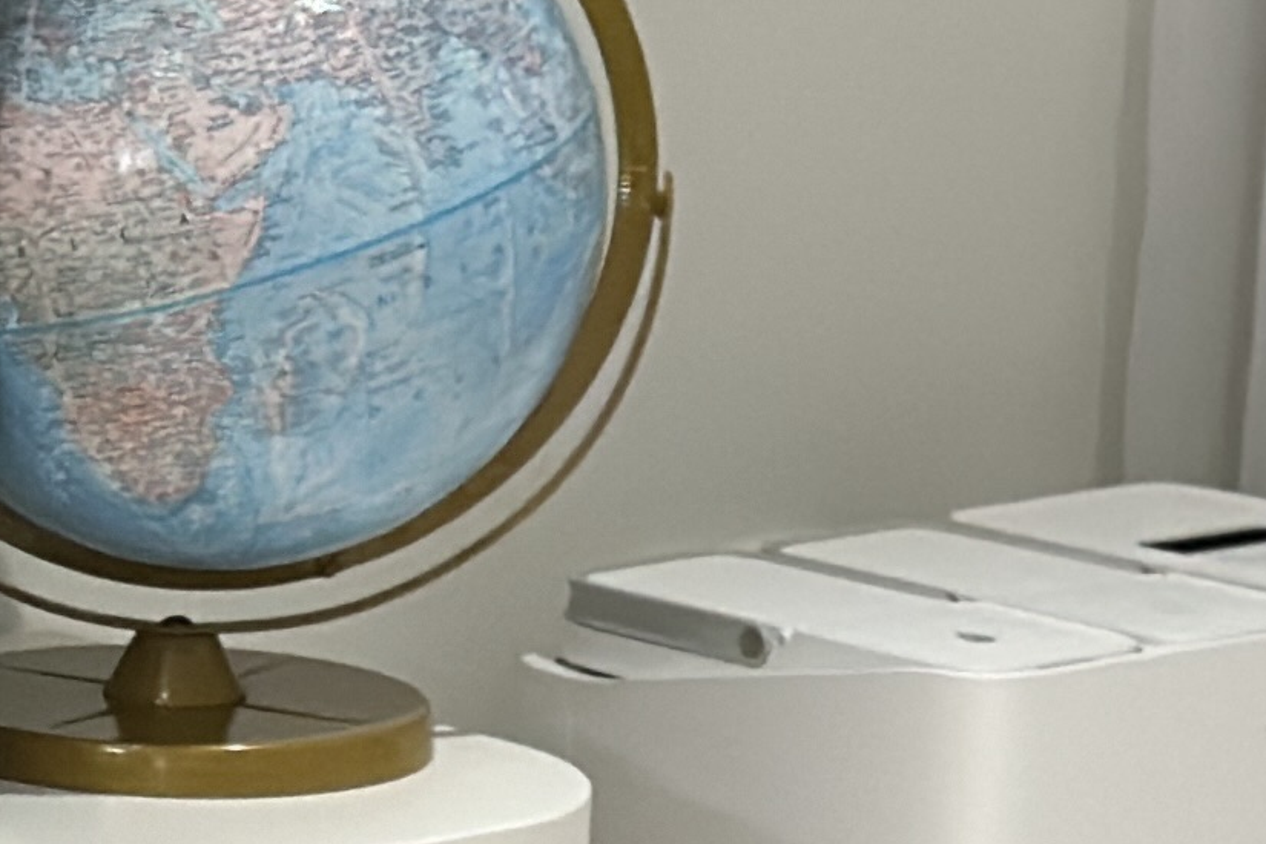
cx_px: -1105
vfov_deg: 5.6
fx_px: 8580
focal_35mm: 244
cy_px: 810
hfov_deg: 8.1
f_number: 1.78
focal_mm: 6.86
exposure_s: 1/59
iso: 250
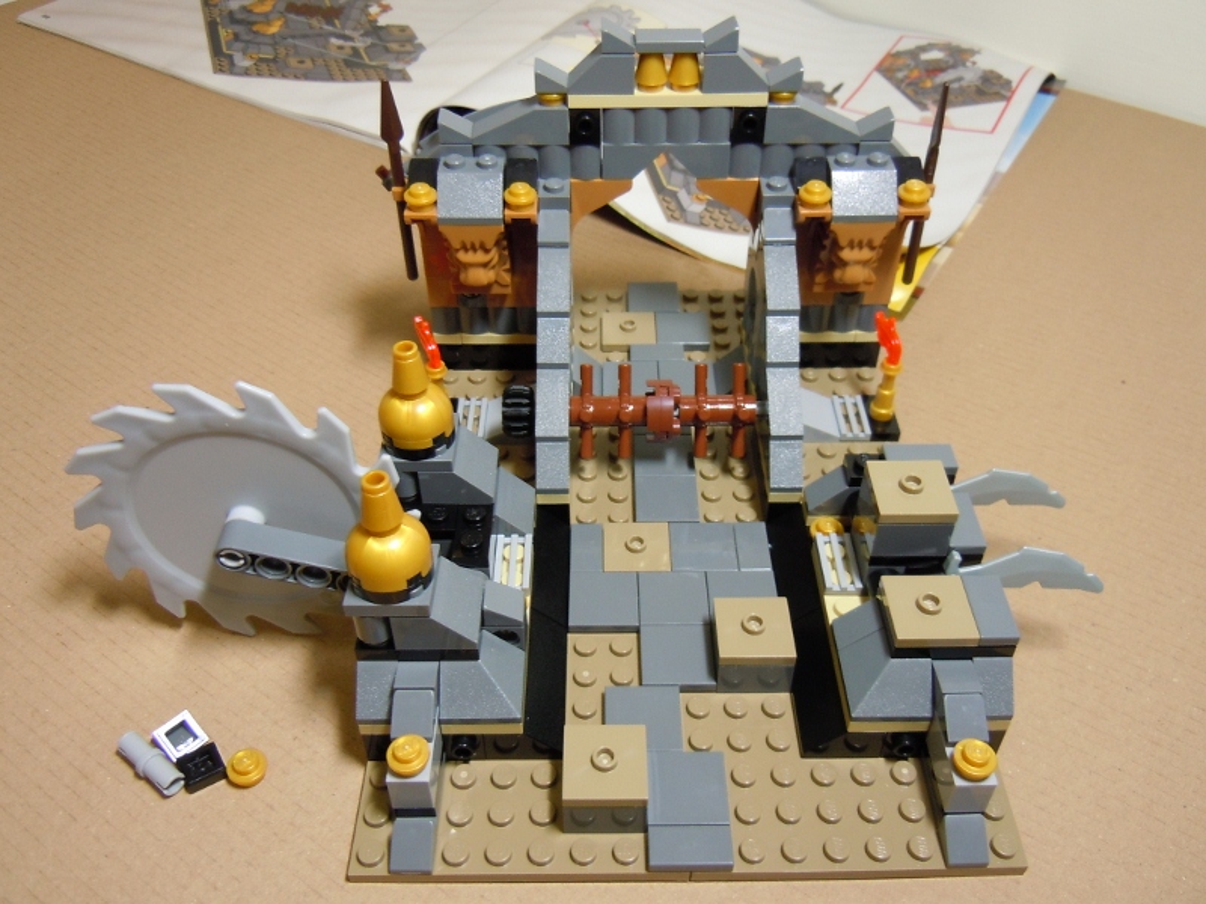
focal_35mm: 30
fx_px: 1045
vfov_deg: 46.8
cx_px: 603
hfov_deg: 60.0
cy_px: 452
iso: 200
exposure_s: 1/13
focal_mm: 5.4
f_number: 3.5
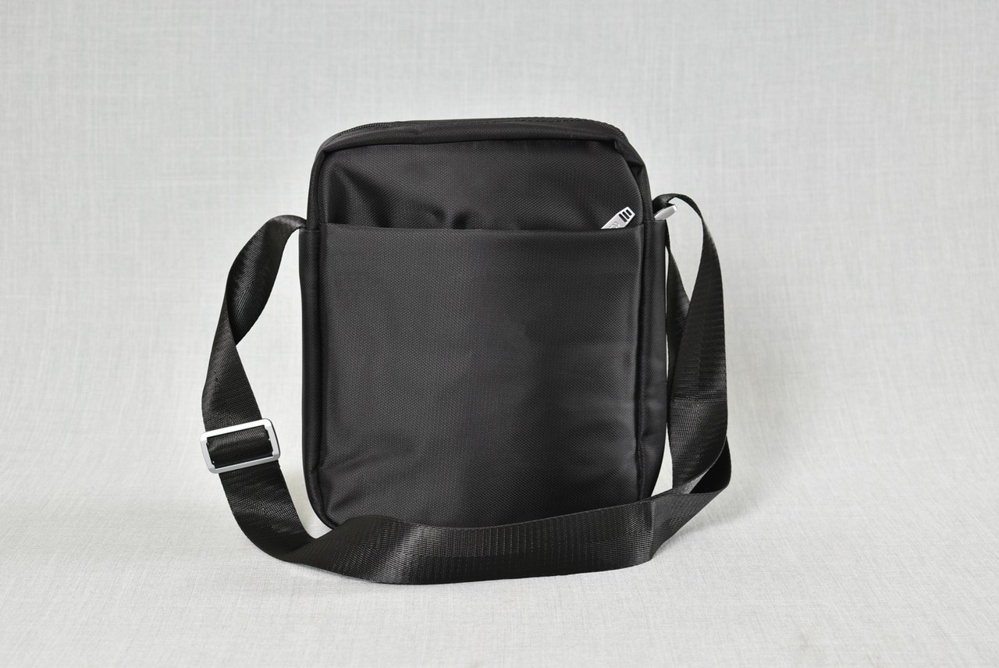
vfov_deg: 17.5
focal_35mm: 78
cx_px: 500
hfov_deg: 26.0
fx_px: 2166
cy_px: 334
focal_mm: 52
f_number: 6.3
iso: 100
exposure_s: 1/1.6
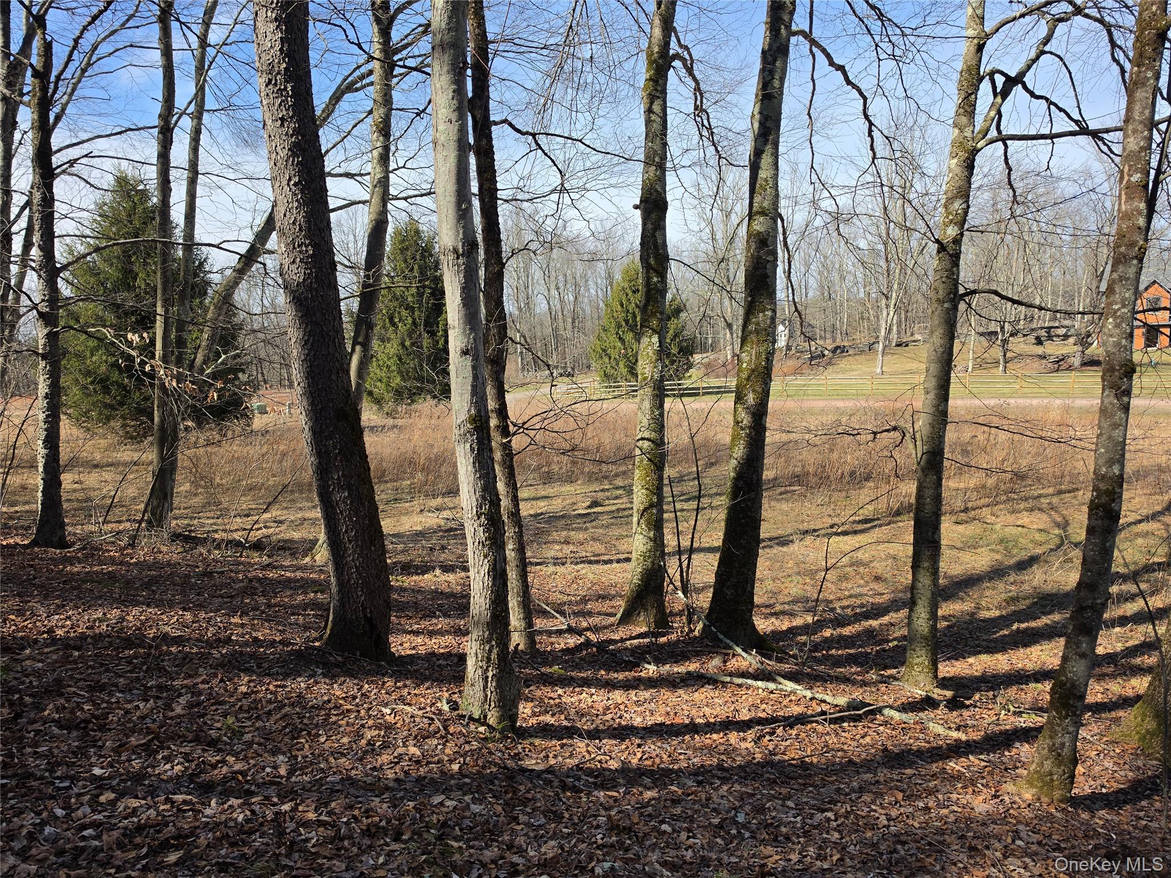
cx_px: 586
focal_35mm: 23
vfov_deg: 58.9
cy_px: 439
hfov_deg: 73.9
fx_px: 778
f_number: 1.4
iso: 64
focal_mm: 6.5
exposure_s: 1/3717
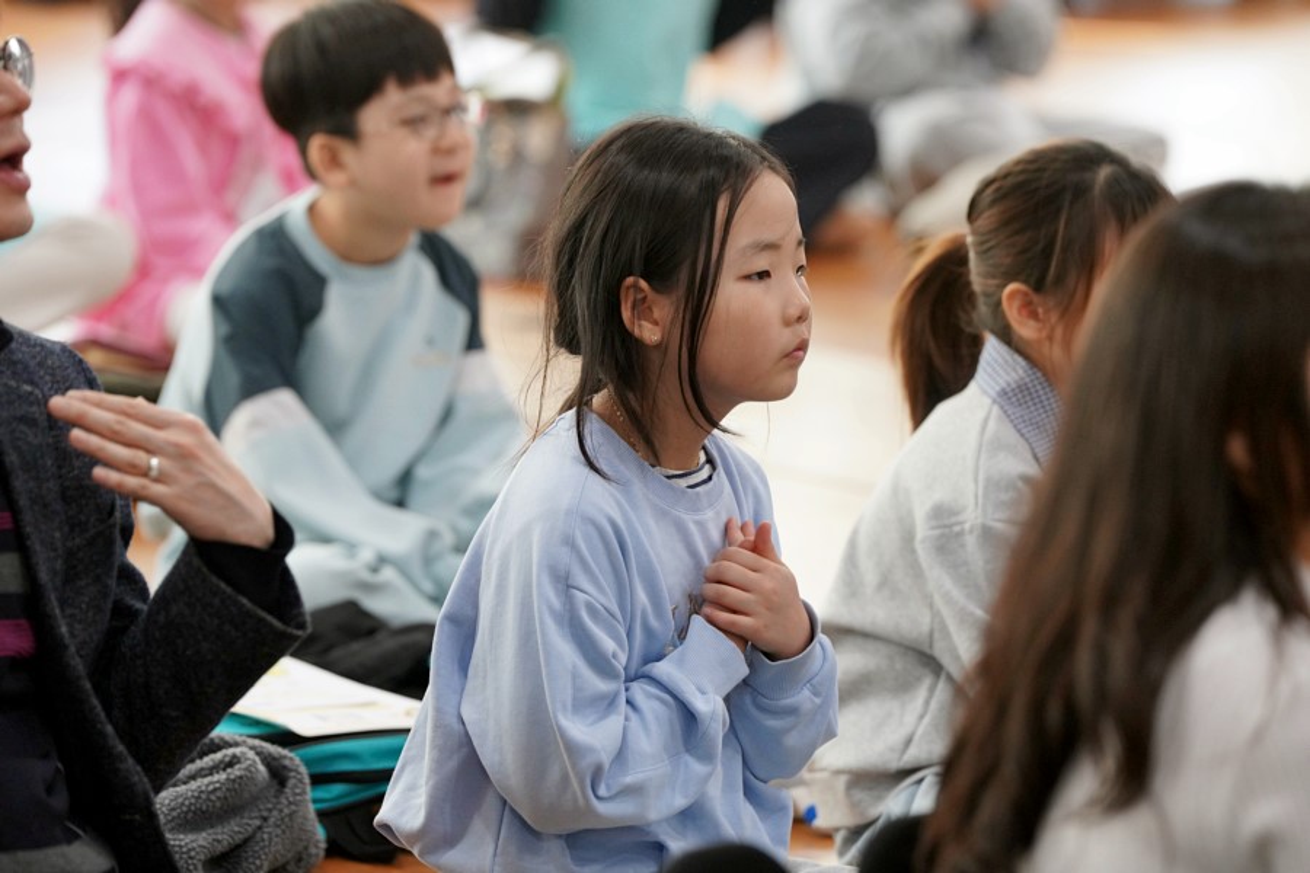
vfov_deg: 6.9
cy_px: 436
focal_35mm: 200
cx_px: 655
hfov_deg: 10.3
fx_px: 7277
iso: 2500
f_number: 4
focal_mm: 200
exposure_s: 1/250
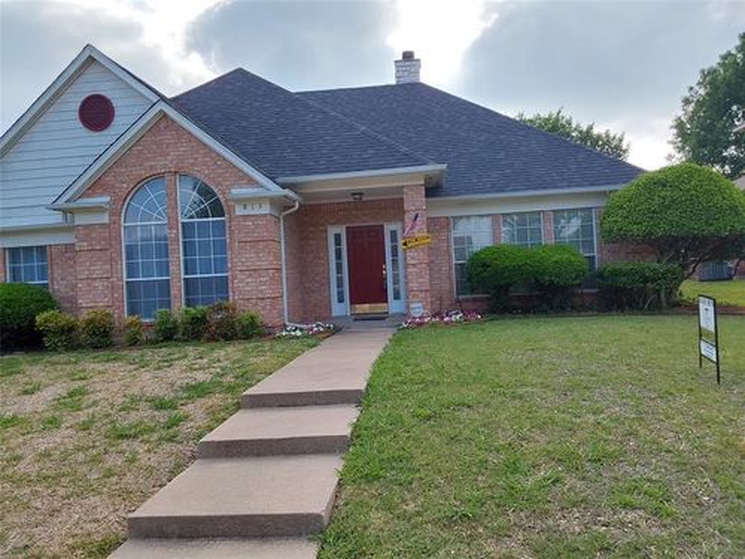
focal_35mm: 28
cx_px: 372
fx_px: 603
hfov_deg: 63.4
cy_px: 280
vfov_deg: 49.7
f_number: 1.9
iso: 50
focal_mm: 2.91
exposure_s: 1/561
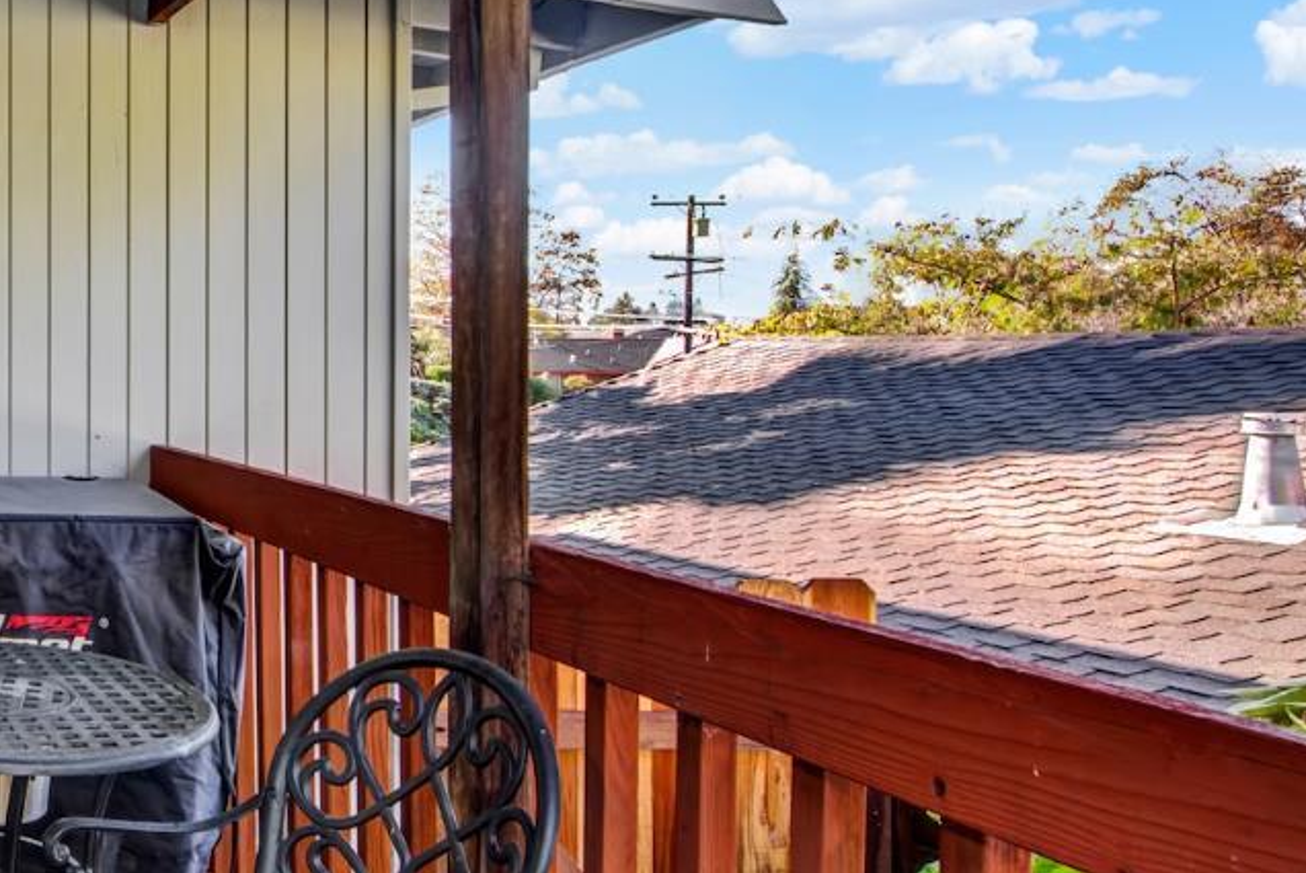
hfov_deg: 41.9
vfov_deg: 39.9
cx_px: -205
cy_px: 359
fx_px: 1198
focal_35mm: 33
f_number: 14
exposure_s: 1/4
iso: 100
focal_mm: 14
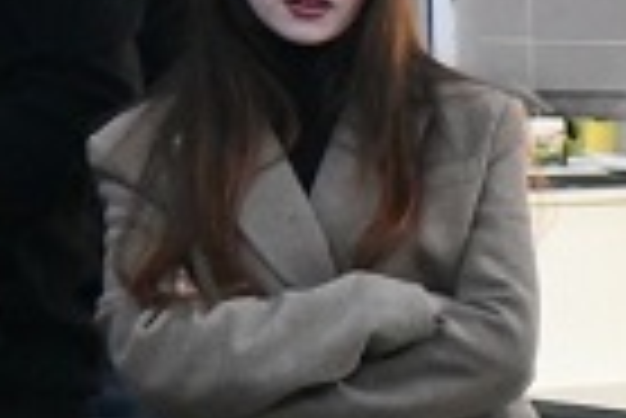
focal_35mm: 206
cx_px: 1457
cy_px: 337
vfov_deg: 6.7
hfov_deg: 9.1
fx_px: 3586
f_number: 10
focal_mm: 42
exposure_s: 1/400
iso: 20000
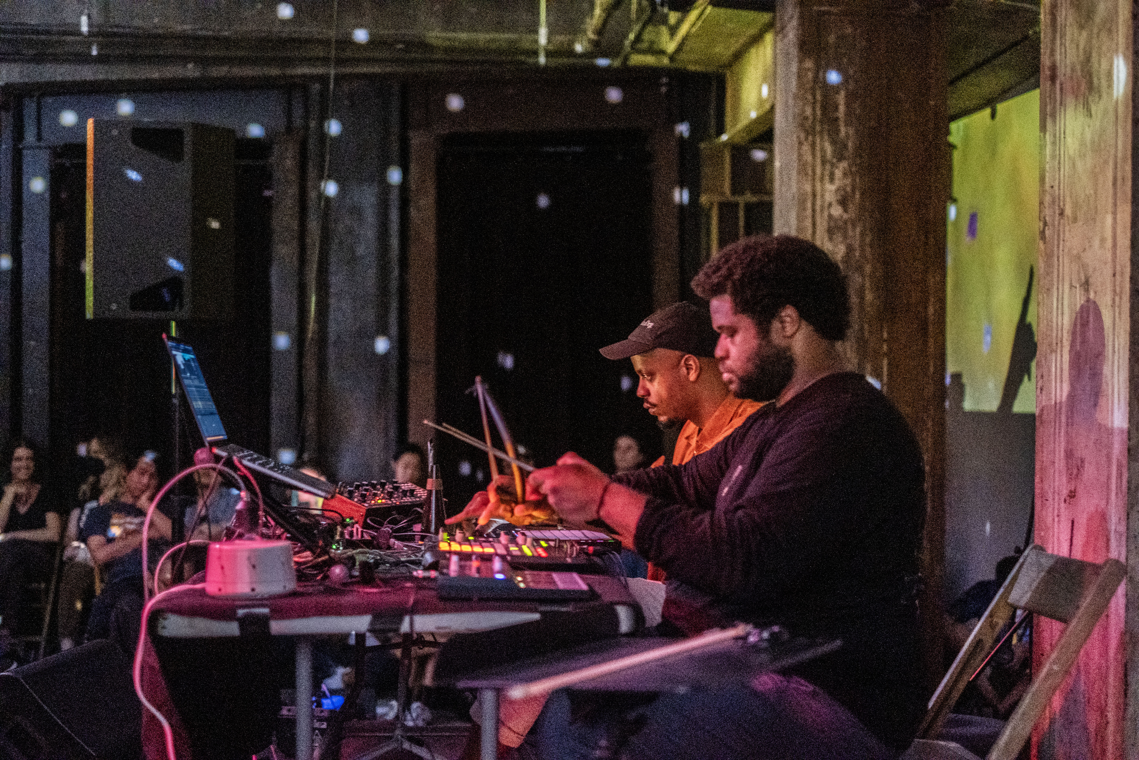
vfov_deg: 25.5
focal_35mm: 53
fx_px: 1677
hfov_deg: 37.5
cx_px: 570
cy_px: 380
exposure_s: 1/125
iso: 3200
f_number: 1.4
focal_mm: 35
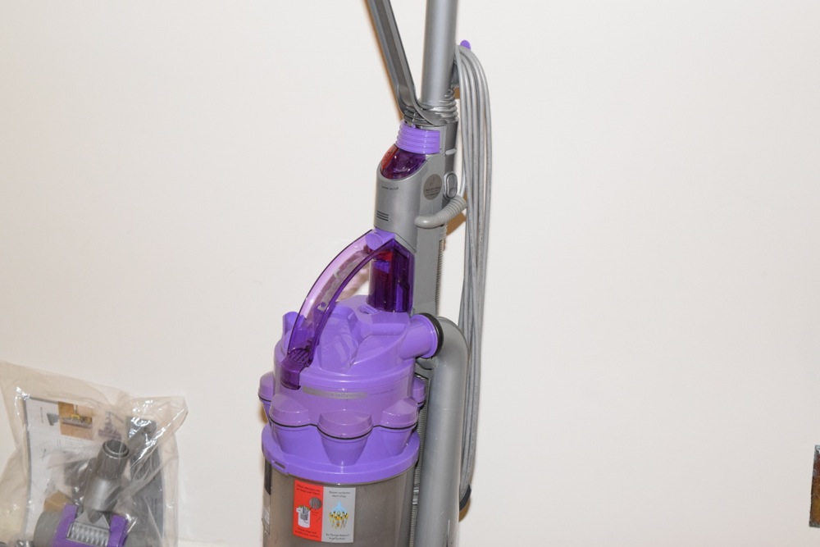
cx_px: 410
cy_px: 274
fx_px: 1879
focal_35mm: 82
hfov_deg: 24.6
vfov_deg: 16.6
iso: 2800
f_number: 5.6
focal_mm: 55
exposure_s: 1/60
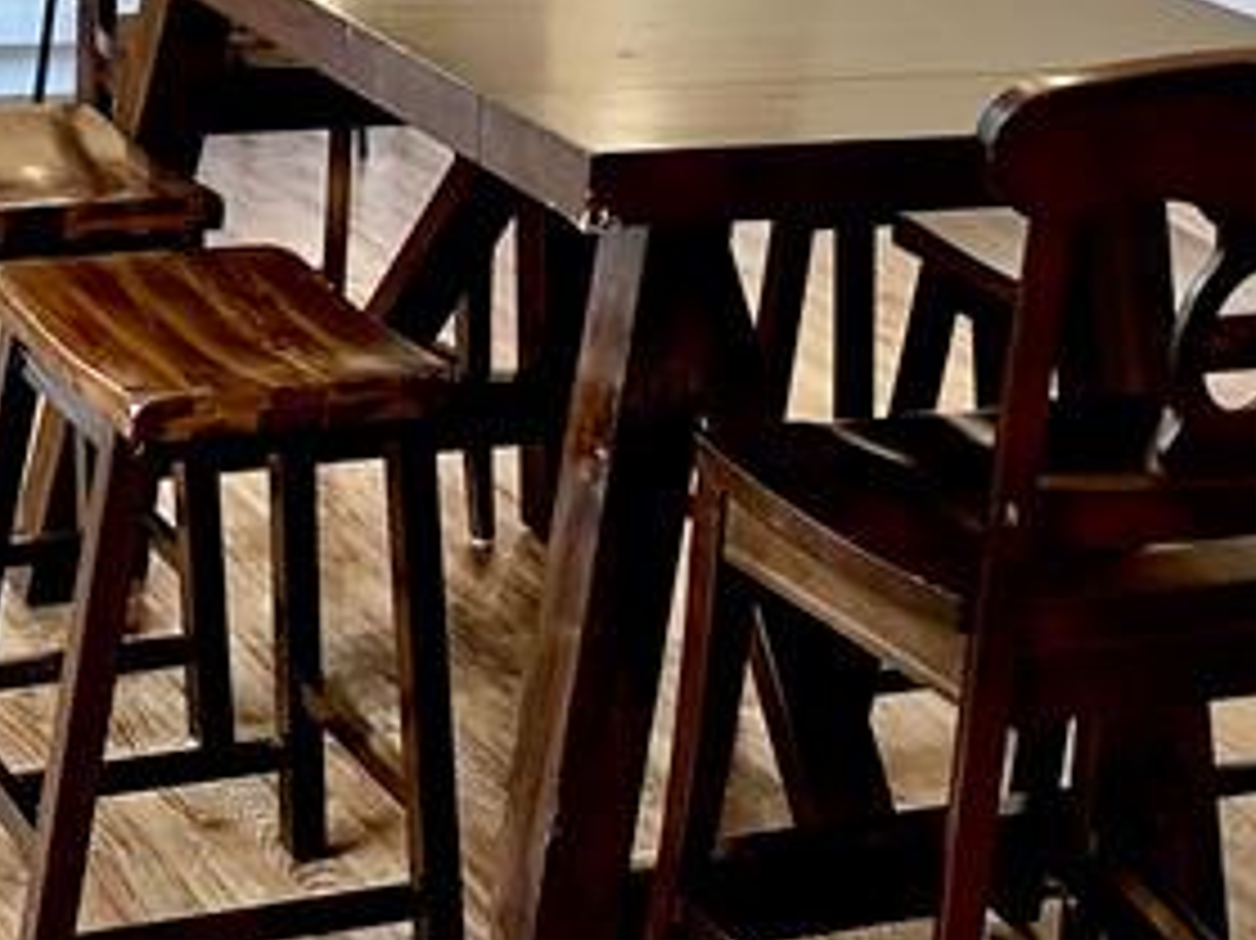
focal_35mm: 88
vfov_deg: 16.0
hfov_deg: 22.3
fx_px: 3192
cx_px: 689
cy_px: -232
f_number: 1.78
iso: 125
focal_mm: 6.86
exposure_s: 1/120
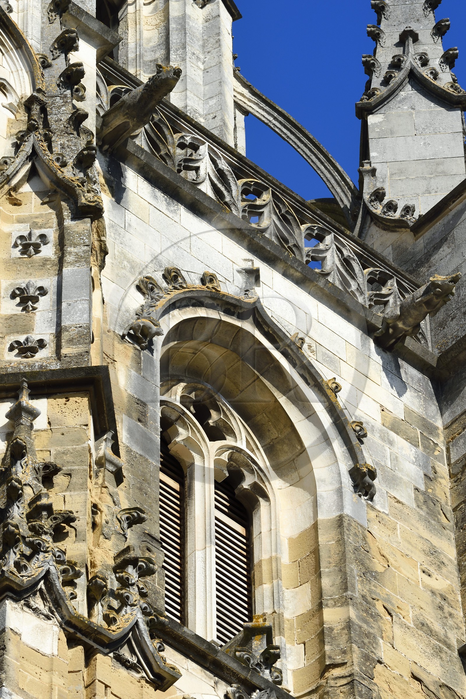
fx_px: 3886
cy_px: 350
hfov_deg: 6.9
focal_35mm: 200
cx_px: 233
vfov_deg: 10.3
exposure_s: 1/250
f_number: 13
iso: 200
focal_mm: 200
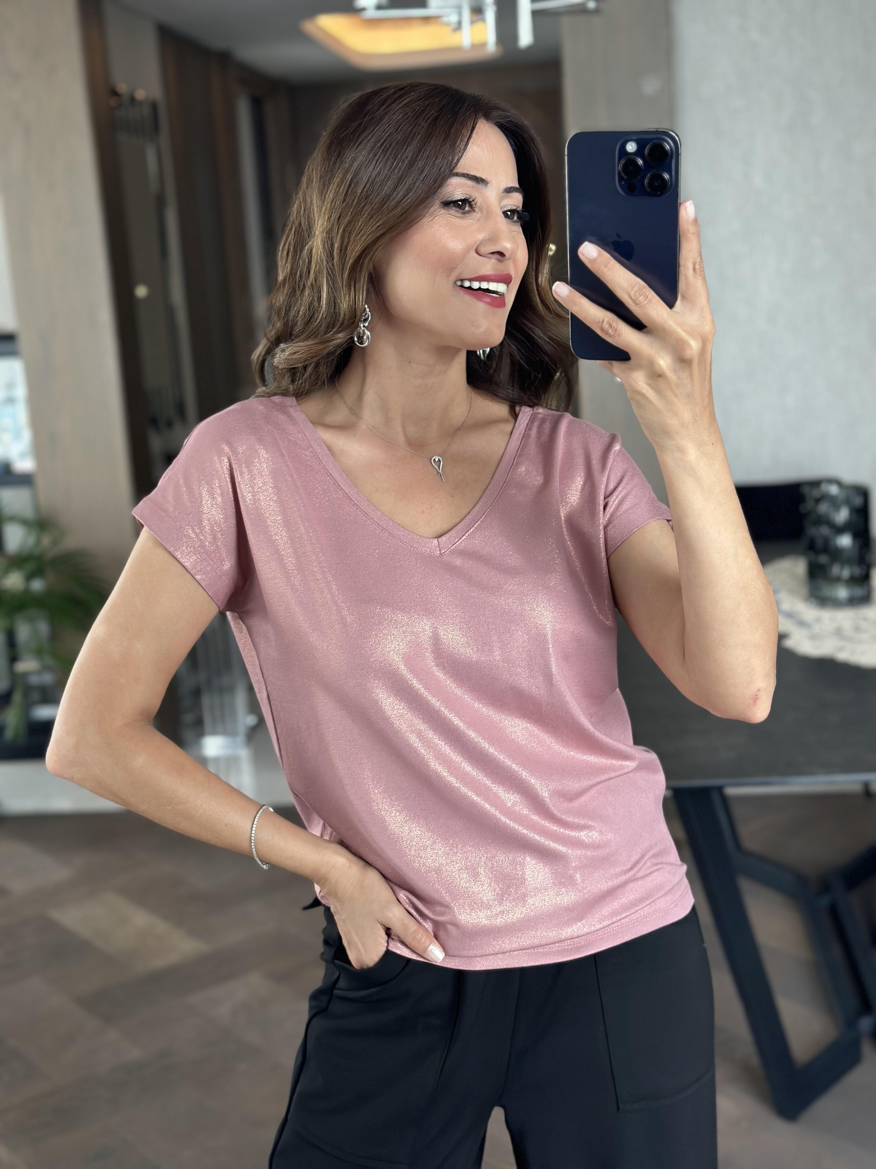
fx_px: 1620
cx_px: 438
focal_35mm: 48
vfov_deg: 39.7
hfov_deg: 30.3
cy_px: 584
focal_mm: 6.86
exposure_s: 1/60
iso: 200
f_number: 1.78
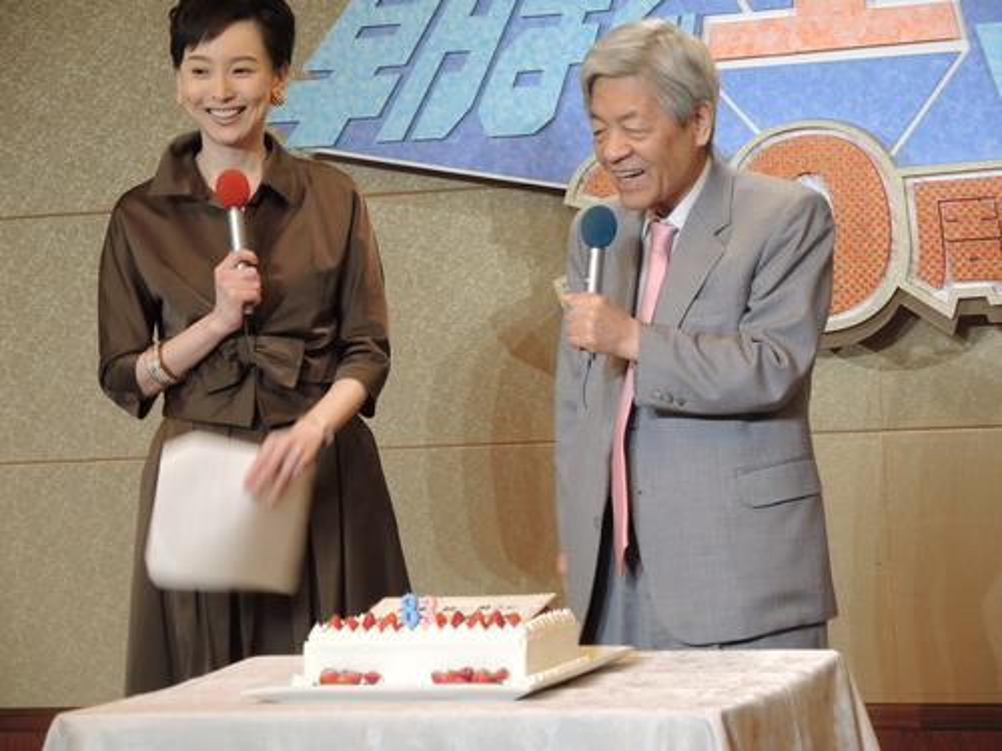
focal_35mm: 105
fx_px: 3039
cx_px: 501
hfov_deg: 18.7
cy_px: 376
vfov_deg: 14.1
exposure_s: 1/40
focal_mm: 22.1
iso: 400
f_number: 3.5
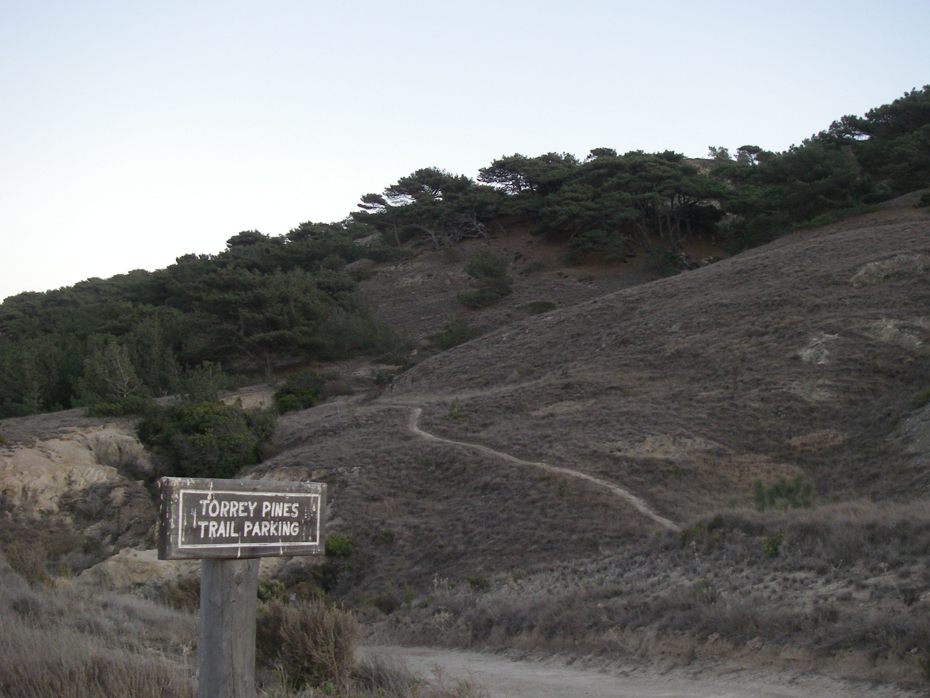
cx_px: 496
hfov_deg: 42.1
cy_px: 376
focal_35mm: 45
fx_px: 1209
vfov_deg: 32.2
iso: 160
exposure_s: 1/50
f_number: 3.3
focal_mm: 6.3
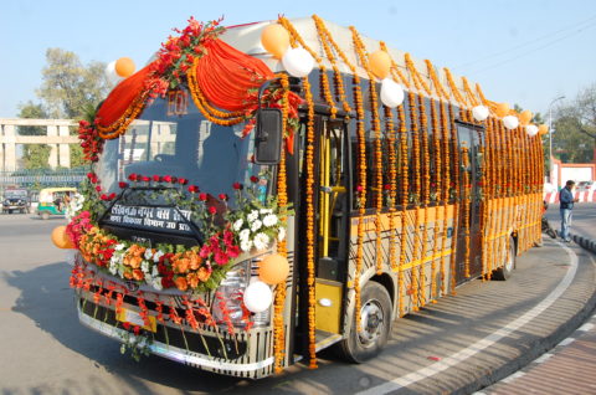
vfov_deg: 43.4
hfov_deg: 62.0
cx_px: 298
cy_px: 198
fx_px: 496
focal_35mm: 30
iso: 200
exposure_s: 1/250
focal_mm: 20
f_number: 8
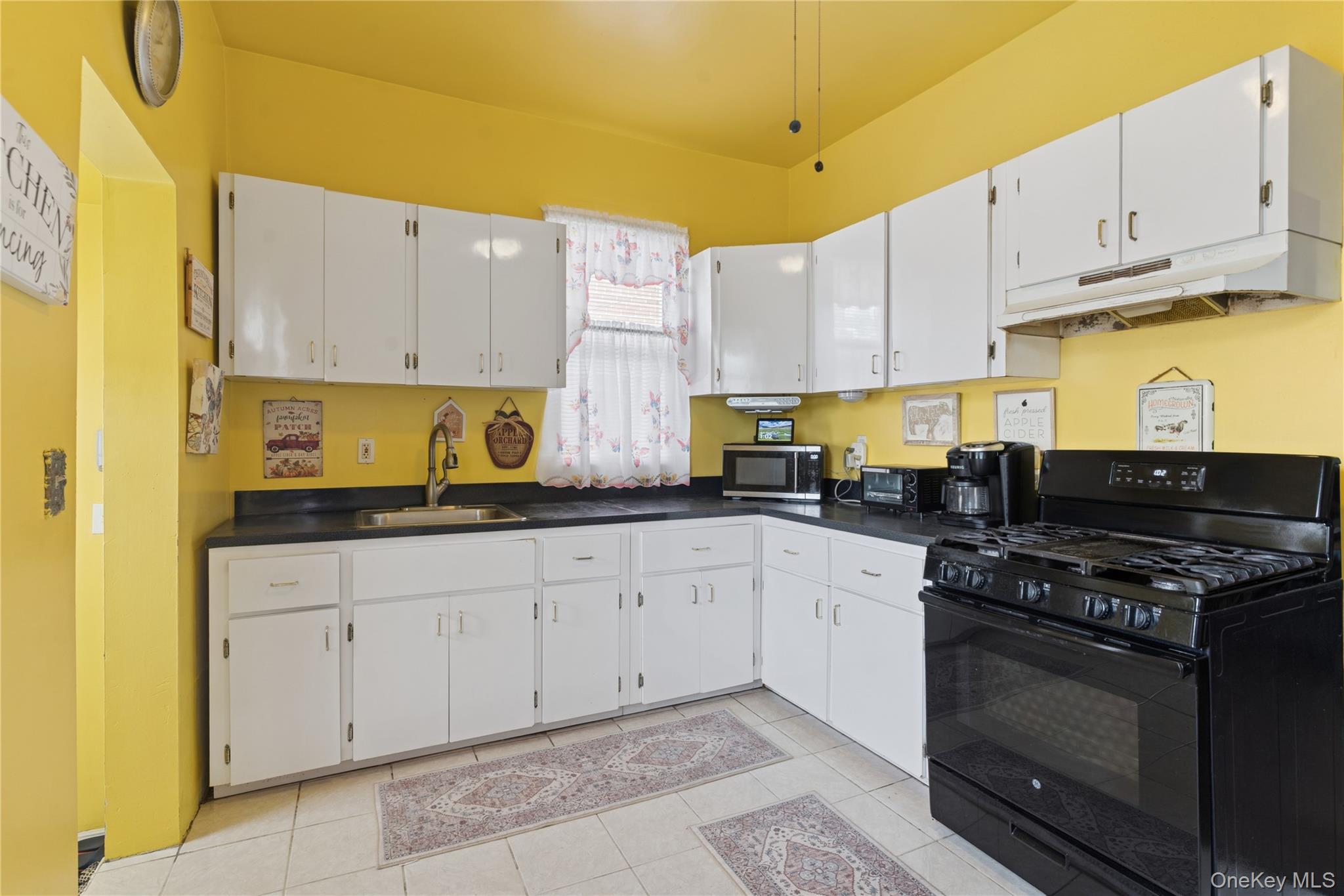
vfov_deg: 70.4
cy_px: 448
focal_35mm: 17
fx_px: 635
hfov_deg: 93.3
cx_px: 672
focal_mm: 17
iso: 400
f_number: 8
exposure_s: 1/20
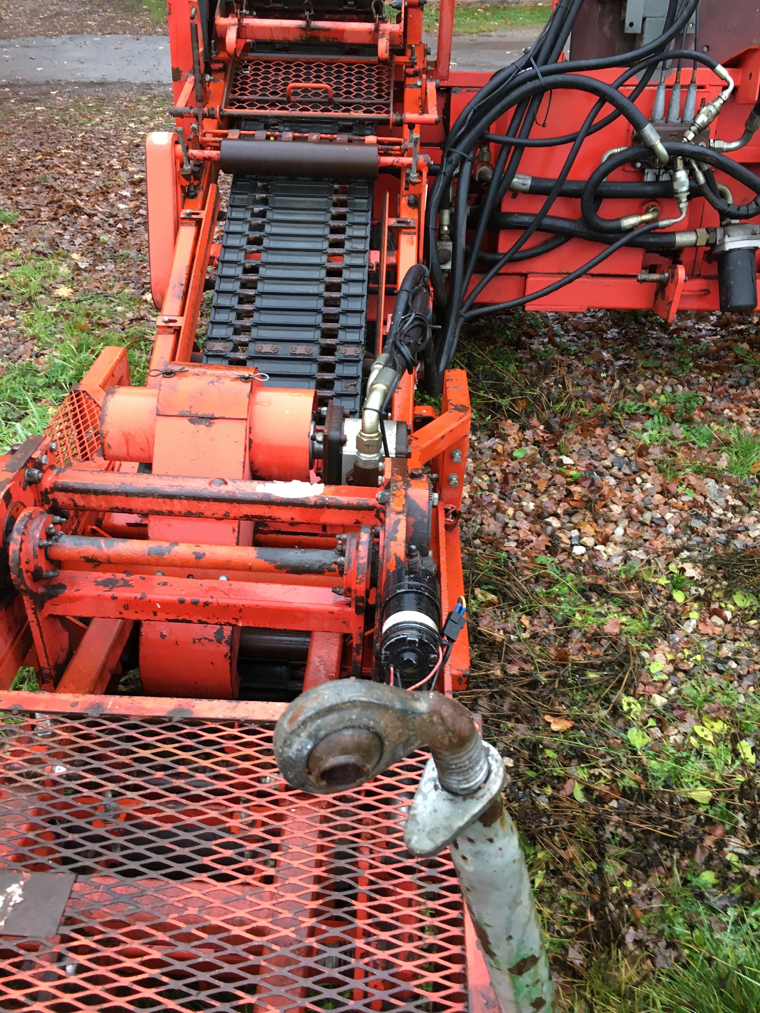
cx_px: 380
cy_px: 506
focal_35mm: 29
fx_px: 849
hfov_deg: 48.2
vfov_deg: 61.7
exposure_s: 1/33
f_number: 2.2
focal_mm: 4.15
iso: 64
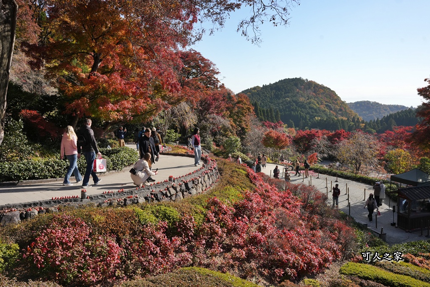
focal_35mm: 30
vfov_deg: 43.5
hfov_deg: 61.8
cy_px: 144
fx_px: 360
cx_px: 215
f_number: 8
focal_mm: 30.1
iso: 1000
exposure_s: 1/2000
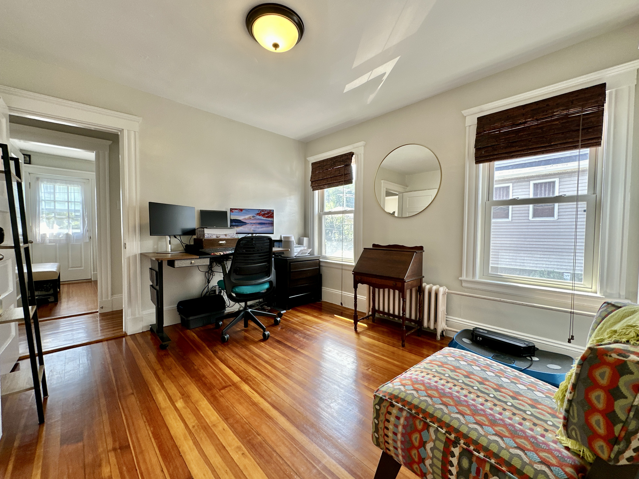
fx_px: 258
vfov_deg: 85.7
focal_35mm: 14
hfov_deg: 102.1
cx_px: 320
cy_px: 240
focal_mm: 2.22
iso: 64
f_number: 2.2
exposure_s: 1/60
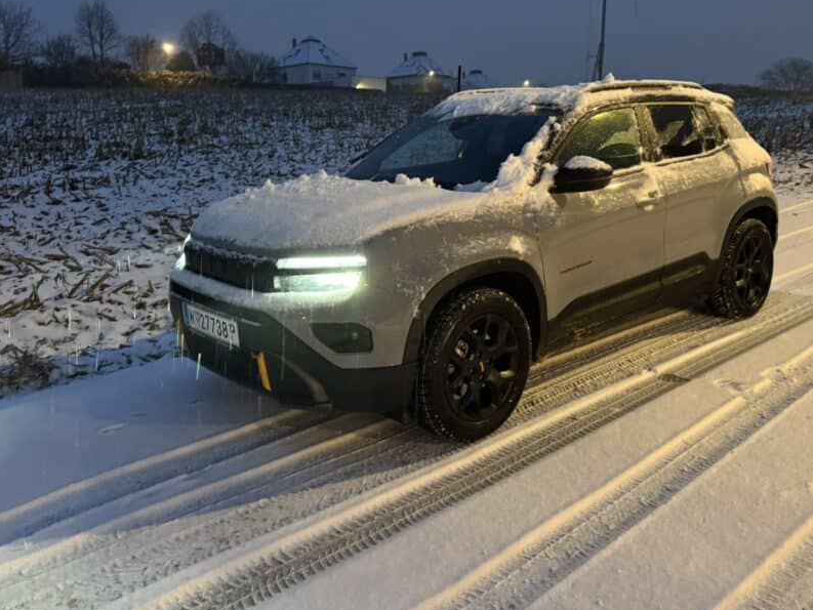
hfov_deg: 58.3
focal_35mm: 31
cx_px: 442
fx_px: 728
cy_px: 231
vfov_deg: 45.1
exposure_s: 1/25
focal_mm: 6.76
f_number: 1.78
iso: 800
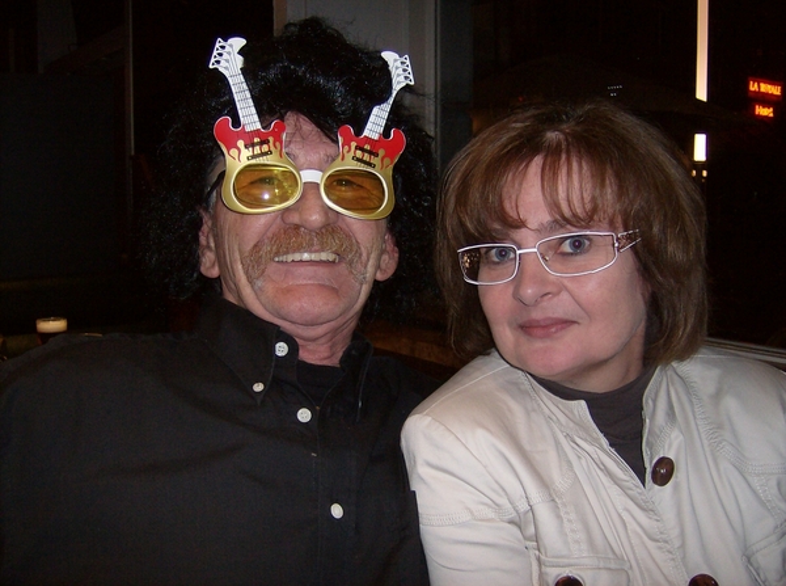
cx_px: 393
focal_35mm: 36
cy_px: 293
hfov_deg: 51.5
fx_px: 815
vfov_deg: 39.5
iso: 200
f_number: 2.8
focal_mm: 6
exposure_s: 1/60
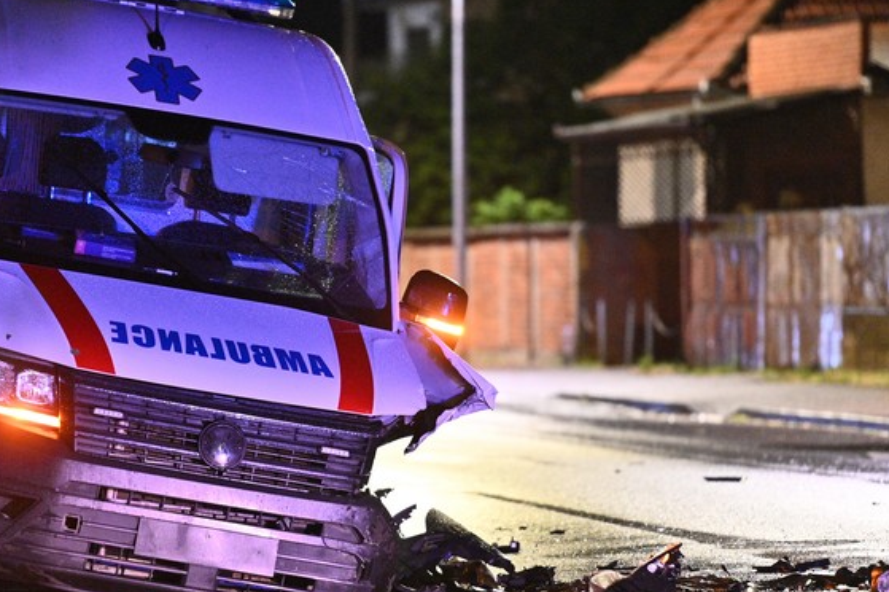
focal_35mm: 286
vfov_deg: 4.8
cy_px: 404
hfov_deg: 7.2
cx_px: 461
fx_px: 7058
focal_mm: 200
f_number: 2.8
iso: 5000
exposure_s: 1/40
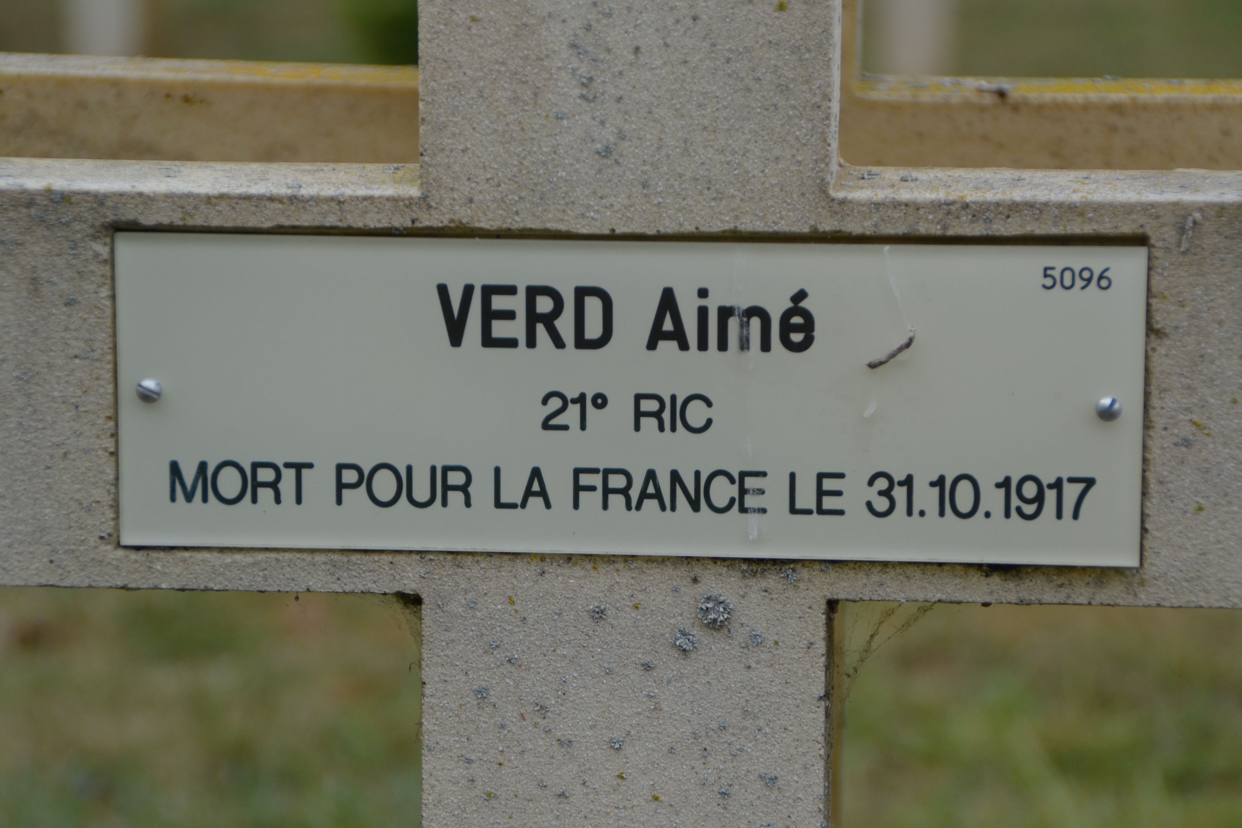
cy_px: 414
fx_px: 4450
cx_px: 621
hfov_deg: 15.9
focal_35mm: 129
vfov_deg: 10.6
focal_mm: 86
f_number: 5.6
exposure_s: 1/500
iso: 160
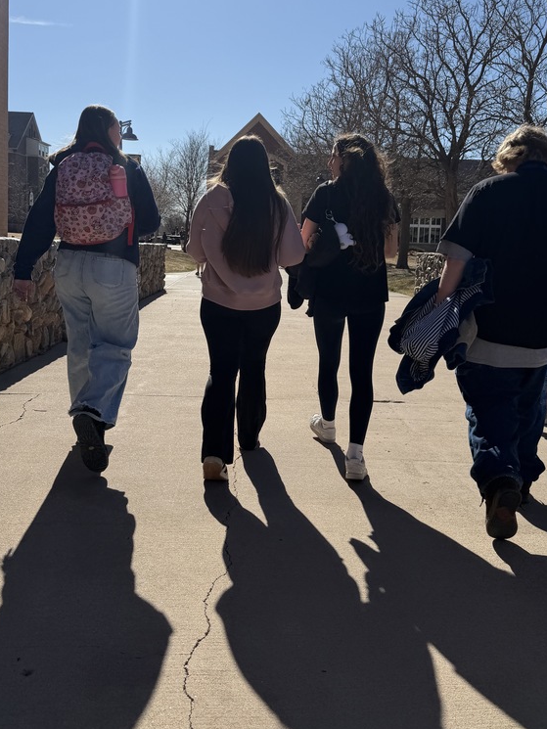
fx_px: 695
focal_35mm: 33
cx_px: 269
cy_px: 287
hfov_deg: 43.0
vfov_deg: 54.9
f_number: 1.78
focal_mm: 6.76
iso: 80
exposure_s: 1/8130
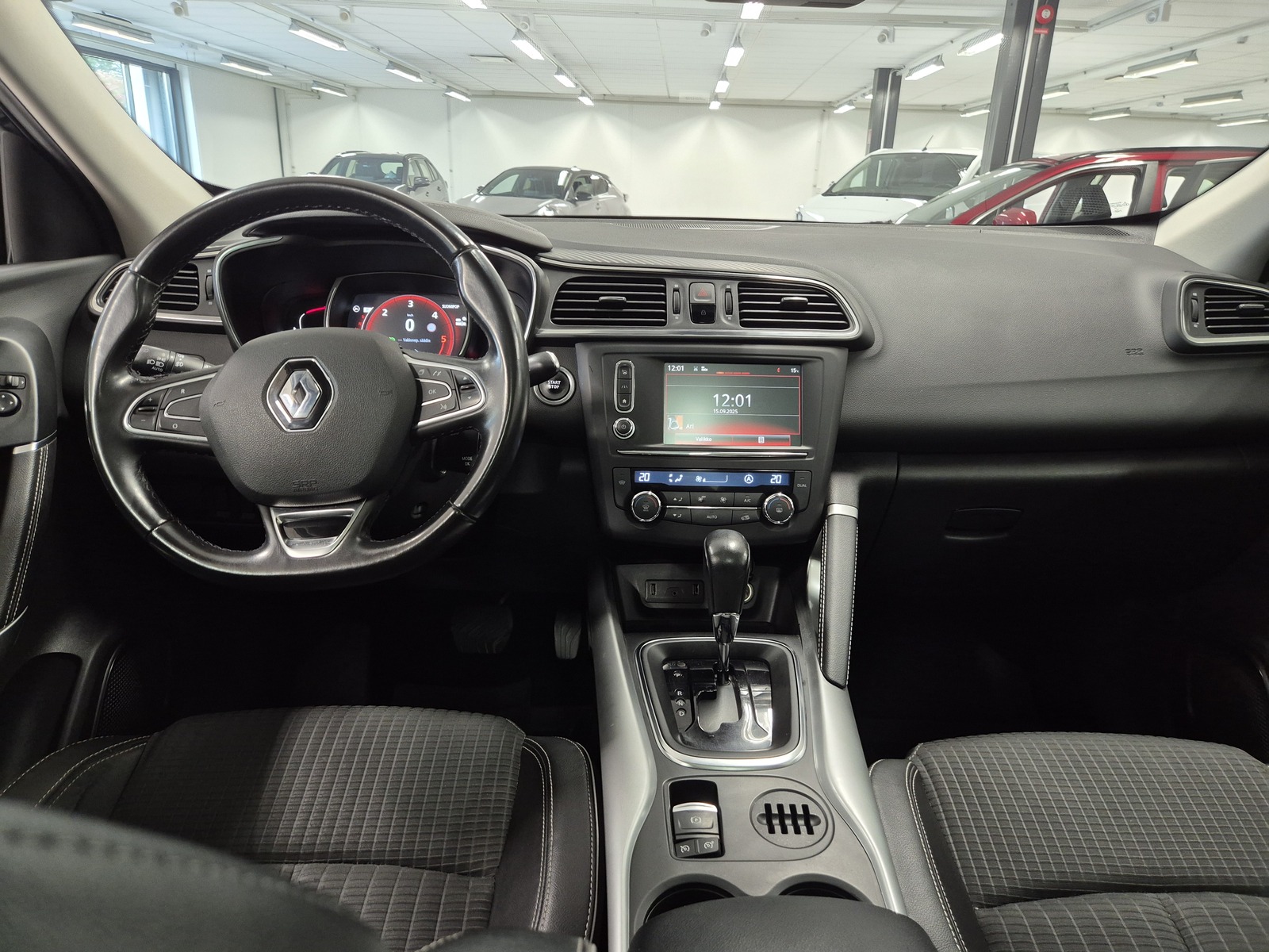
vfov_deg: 58.9
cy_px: 476
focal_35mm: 23
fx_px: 843
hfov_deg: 73.9
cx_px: 634
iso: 400
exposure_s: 1/100
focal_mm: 5.4
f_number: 1.8
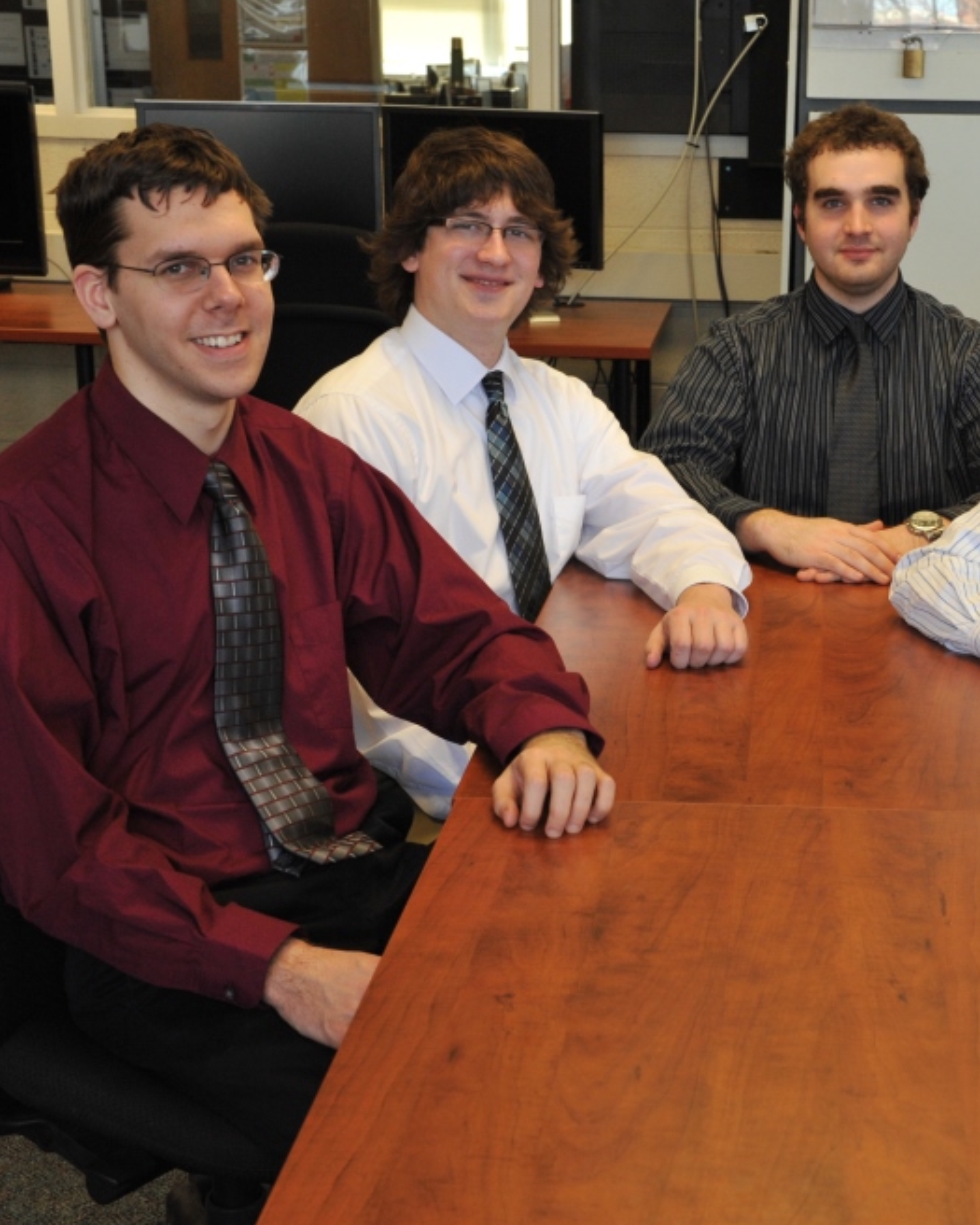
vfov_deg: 31.4
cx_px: 743
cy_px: 617
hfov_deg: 25.1
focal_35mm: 60
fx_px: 2175
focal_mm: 42
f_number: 8
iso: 1600
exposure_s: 1/60
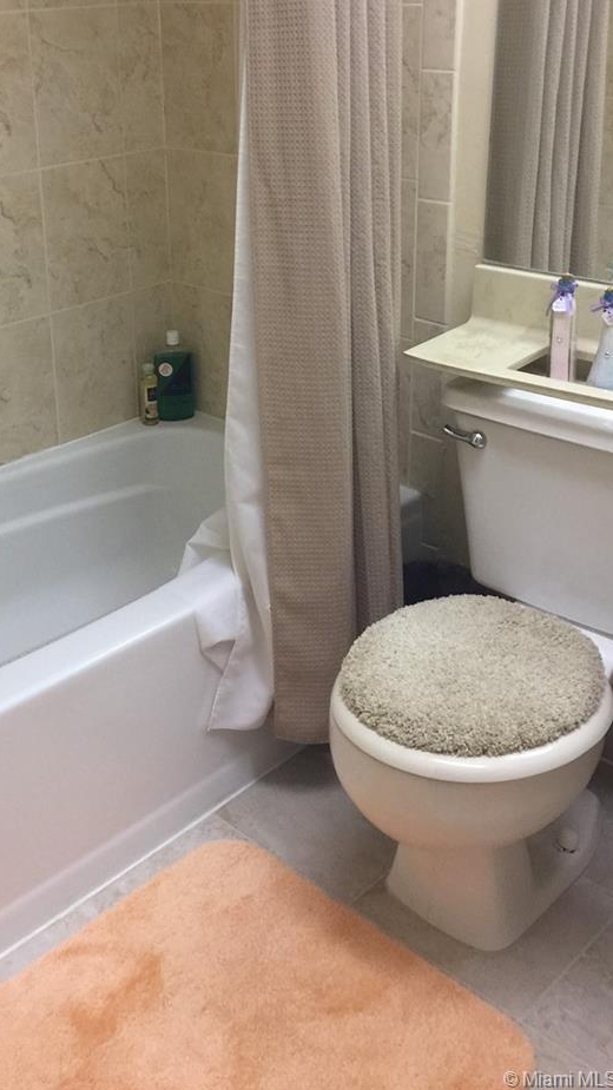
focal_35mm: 41
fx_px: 1185
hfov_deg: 28.7
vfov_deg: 48.8
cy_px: 387
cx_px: 185
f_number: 2.2
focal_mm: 4.15
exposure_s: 1/15
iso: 80
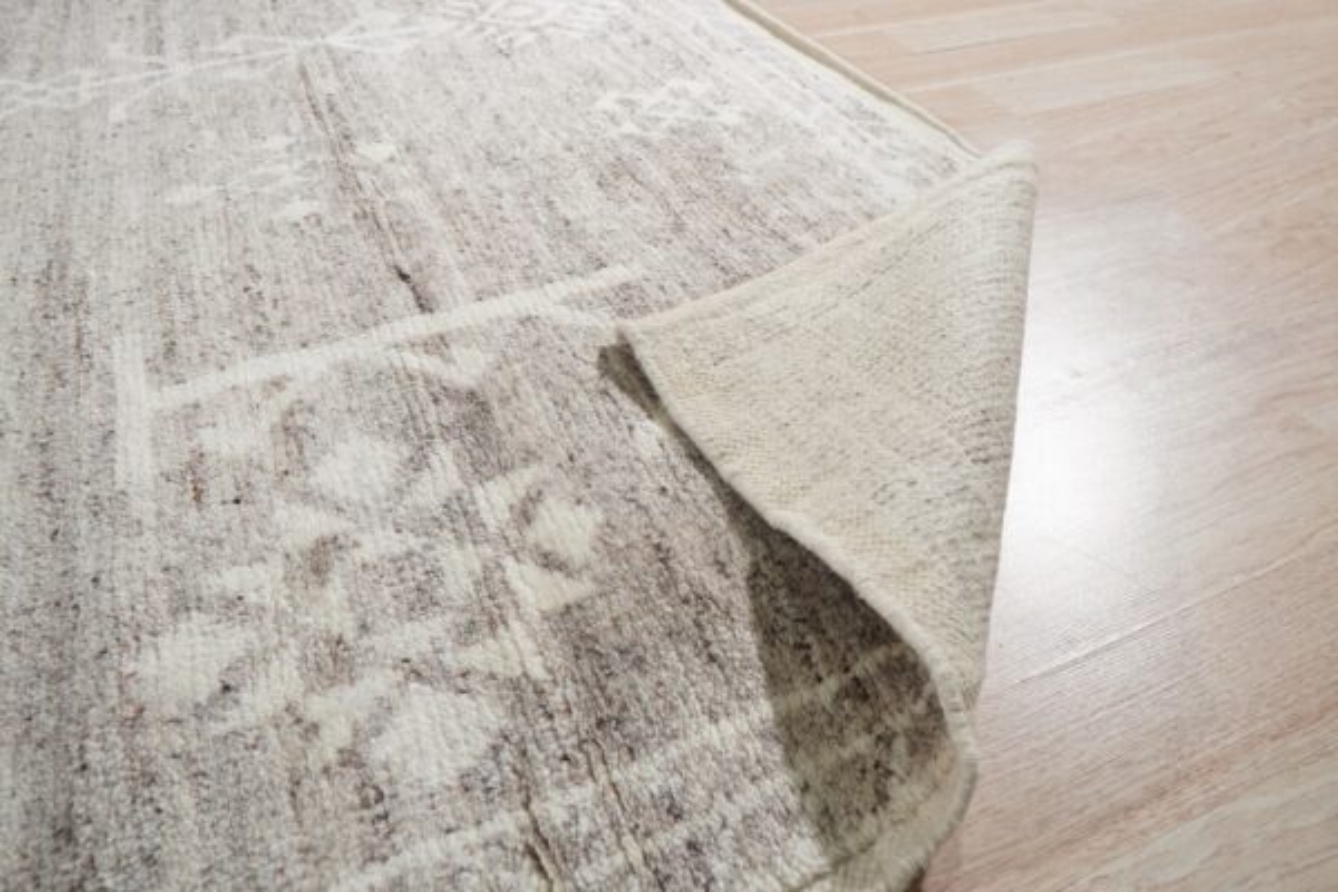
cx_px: 669
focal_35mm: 24
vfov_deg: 53.1
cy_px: 446
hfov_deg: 73.7
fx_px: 892
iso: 1000
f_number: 5
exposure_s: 1/200
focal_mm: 16
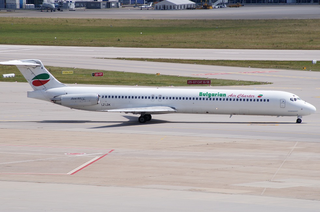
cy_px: 106
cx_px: 160
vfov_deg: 6.1
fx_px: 1998
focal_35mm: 225
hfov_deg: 9.2
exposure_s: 1/320
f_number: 11
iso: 100
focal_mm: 150
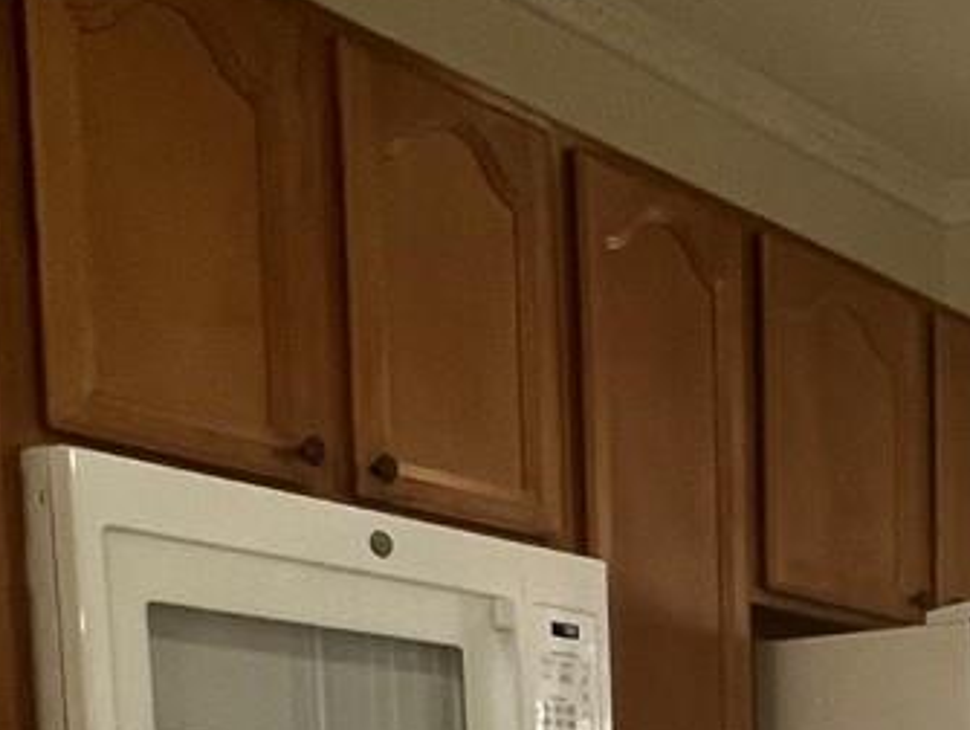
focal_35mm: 62
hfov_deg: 25.6
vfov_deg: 20.4
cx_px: 1344
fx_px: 1739
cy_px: 1092
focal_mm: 1.57
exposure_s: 1/120
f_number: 1.8
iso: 200
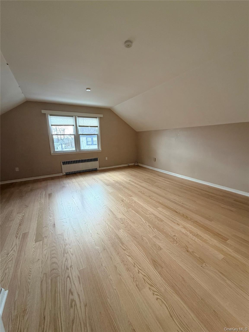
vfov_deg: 102.1
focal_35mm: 14
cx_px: 124
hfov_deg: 85.7
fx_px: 134
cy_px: 166
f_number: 2.2
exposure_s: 1/121
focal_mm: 2.22
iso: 160
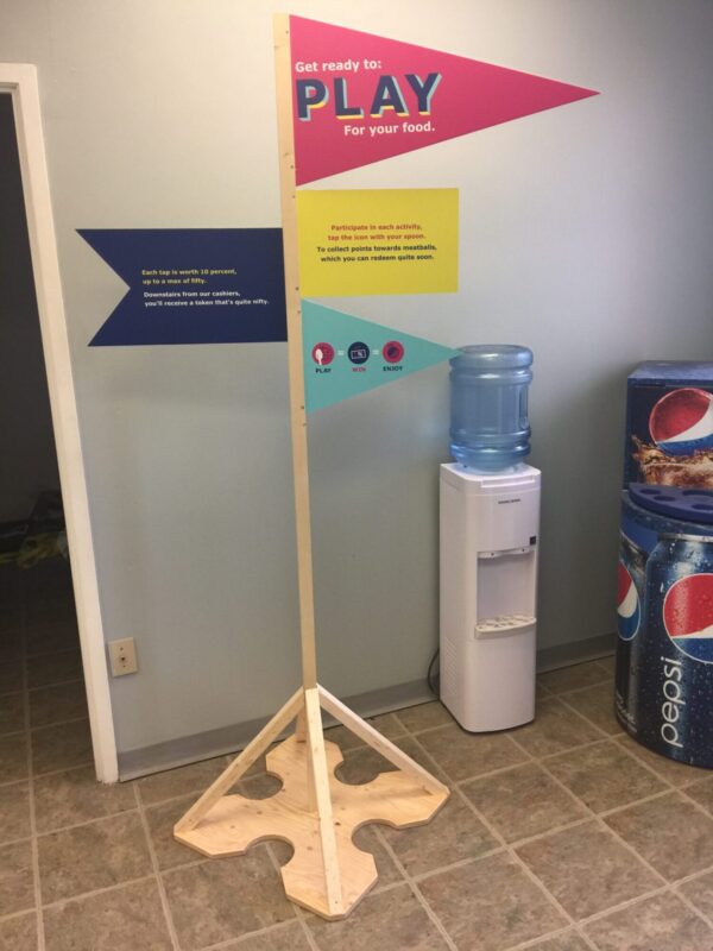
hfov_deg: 48.2
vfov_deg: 61.7
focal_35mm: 29
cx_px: 356
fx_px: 796
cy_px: 476
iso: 50
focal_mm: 4.15
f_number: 2.2
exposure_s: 1/30
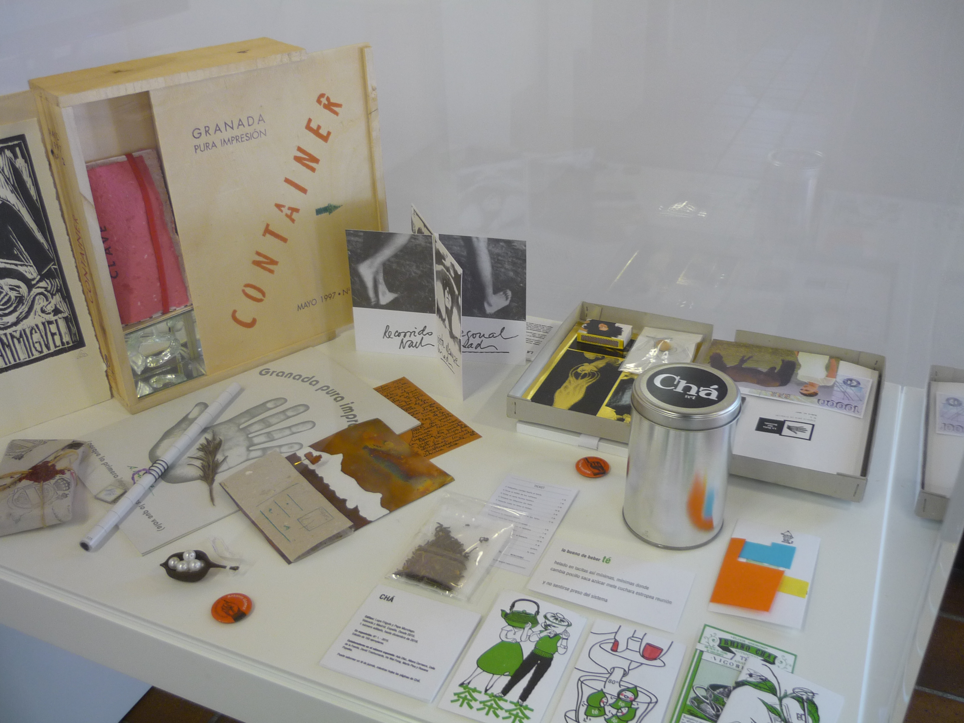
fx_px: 919
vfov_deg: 42.9
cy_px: 362
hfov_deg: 55.4
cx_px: 482
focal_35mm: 33
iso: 125
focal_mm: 5.5
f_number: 2.8
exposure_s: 1/30
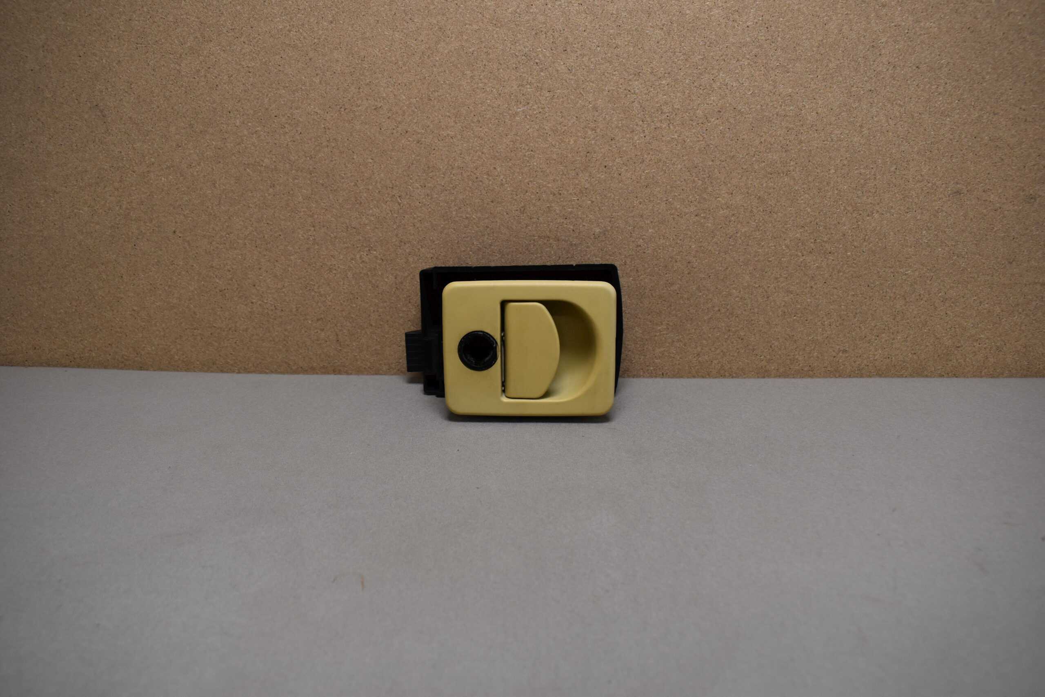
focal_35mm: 27
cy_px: 348
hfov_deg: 67.4
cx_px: 522
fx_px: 784
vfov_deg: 47.9
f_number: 5.6
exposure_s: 1/125
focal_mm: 18
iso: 360
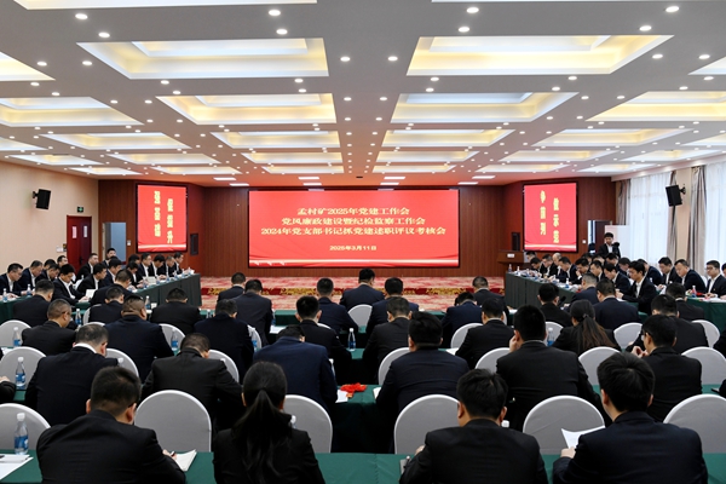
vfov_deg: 45.0
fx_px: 585
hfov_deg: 63.7
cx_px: 363
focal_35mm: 29
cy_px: 242
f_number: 6.3
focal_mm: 29
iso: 1600
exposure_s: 1/160
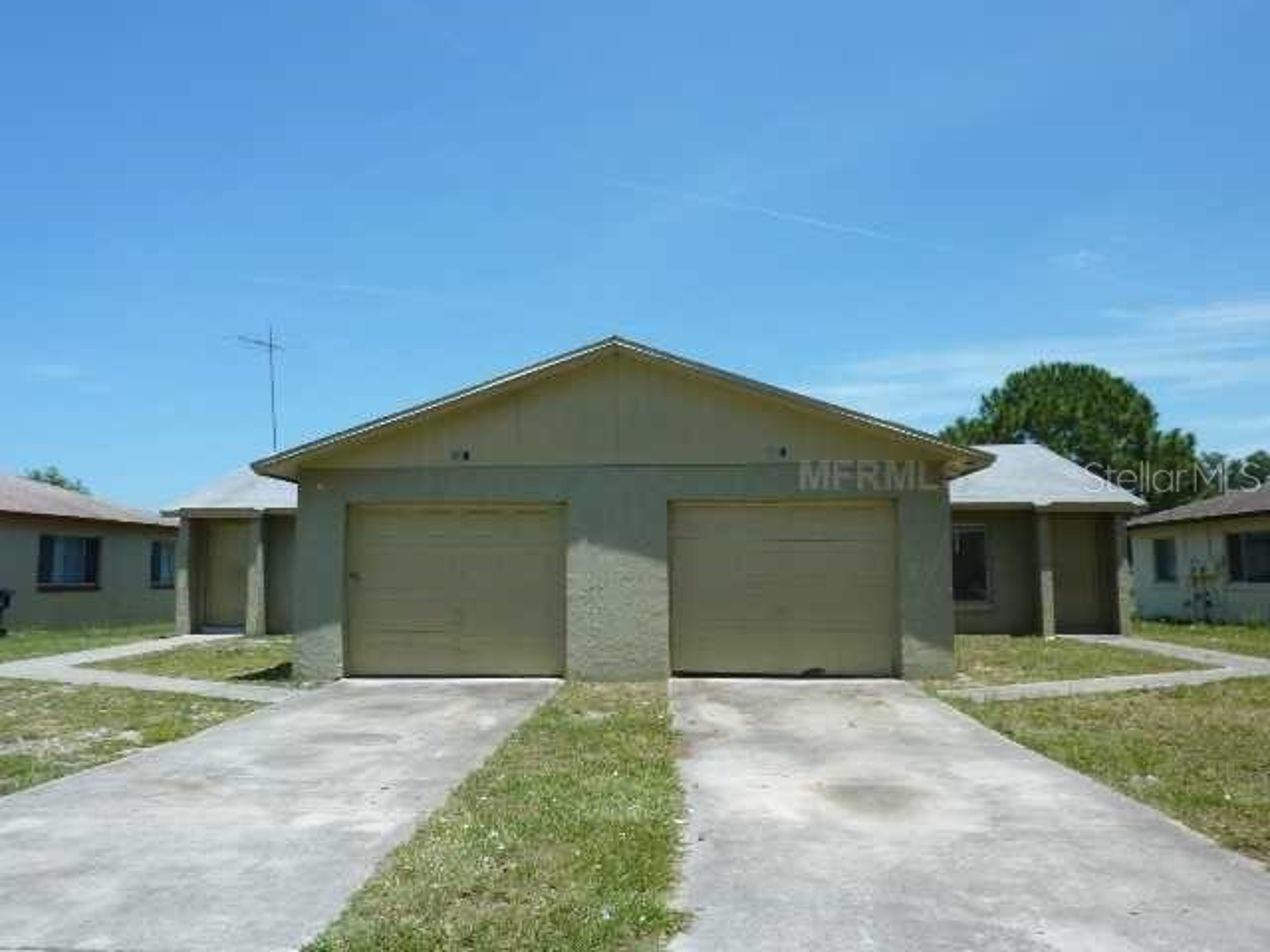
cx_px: 635
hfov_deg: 69.4
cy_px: 476
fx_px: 917
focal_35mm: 25
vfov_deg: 54.9
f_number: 4.5
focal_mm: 4.1
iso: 80
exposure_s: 1/500
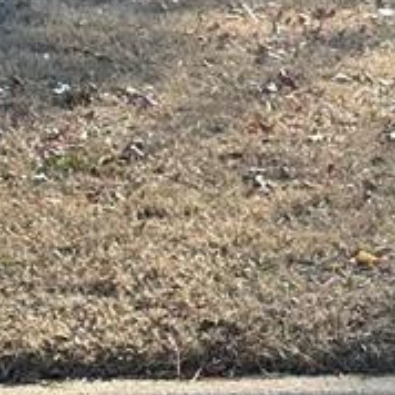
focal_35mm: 244
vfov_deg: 7.1
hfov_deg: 7.1
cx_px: 402
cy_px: -171
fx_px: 3150
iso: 64
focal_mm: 6.86
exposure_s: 1/935
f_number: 1.78
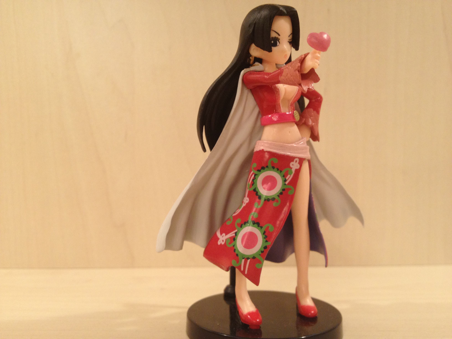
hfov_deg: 52.6
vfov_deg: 40.7
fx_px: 457
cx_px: 226
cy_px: 170
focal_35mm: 35
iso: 125
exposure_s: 1/20
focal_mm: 4.28
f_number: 2.4
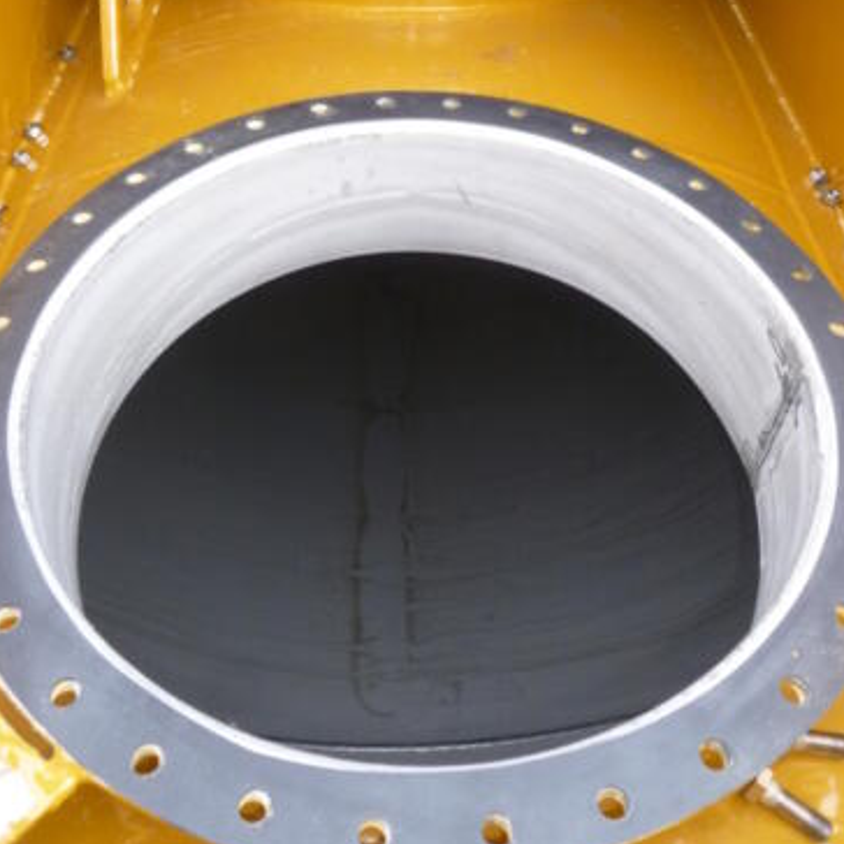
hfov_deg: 48.4
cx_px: 428
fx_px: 938
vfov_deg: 47.7
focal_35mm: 34
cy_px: 288
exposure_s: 1/30
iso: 200
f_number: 3.3
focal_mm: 5
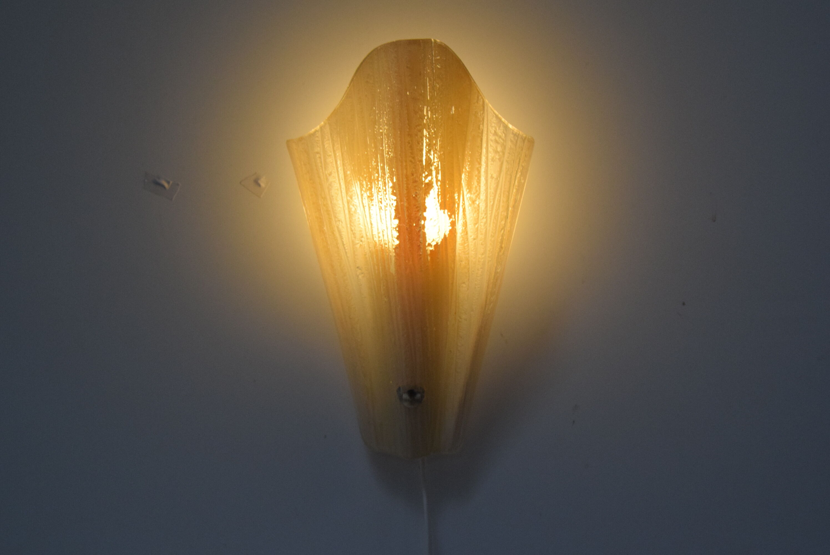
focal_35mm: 30
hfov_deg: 61.9
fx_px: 692
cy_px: 278
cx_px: 415
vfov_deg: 43.7
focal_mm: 20
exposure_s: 1/200
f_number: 7.1
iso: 1600
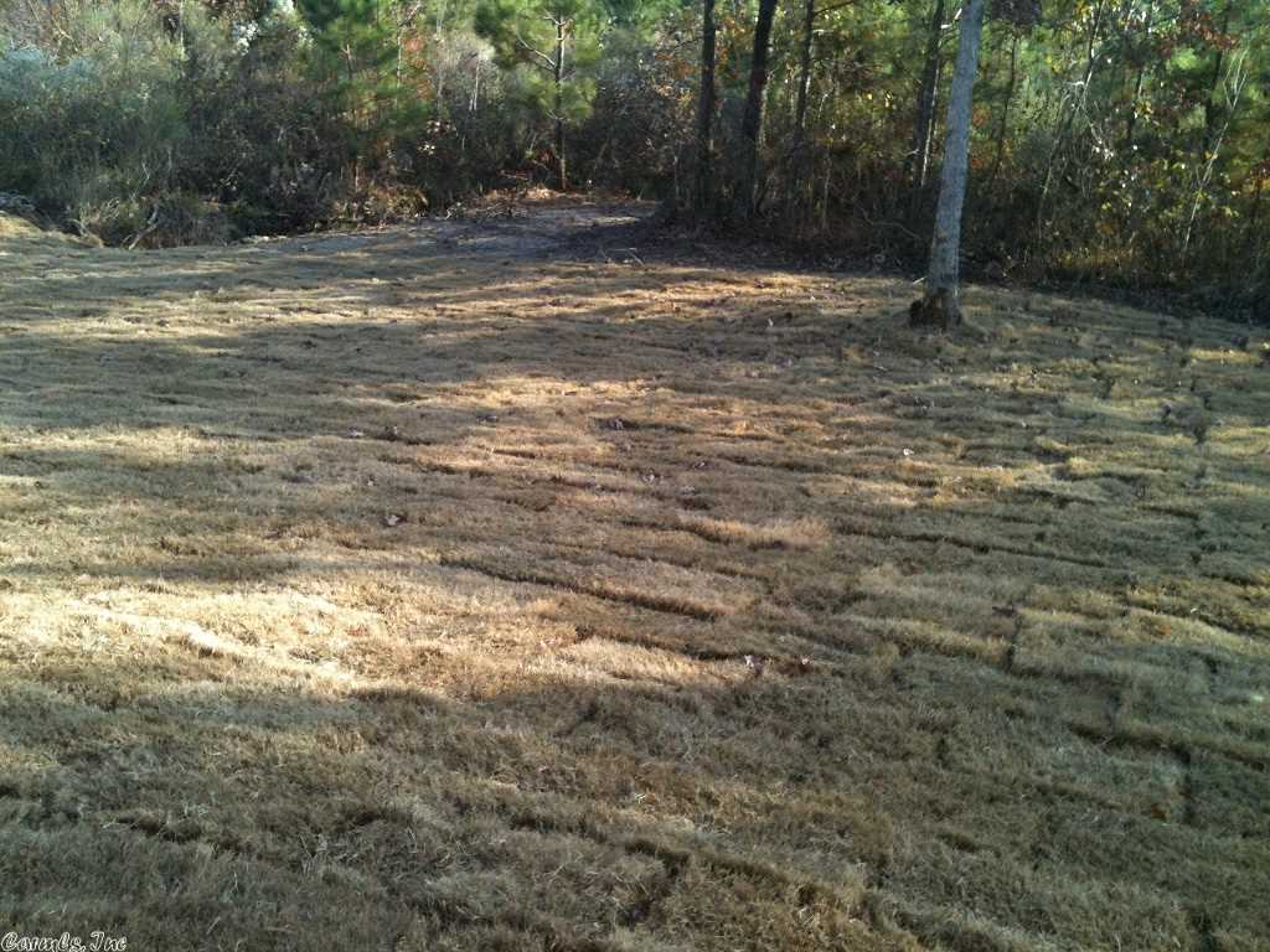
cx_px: 635
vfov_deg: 40.7
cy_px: 476
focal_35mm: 35
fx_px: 1284
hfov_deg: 52.6
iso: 64
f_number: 2.8
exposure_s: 1/283
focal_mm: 3.85
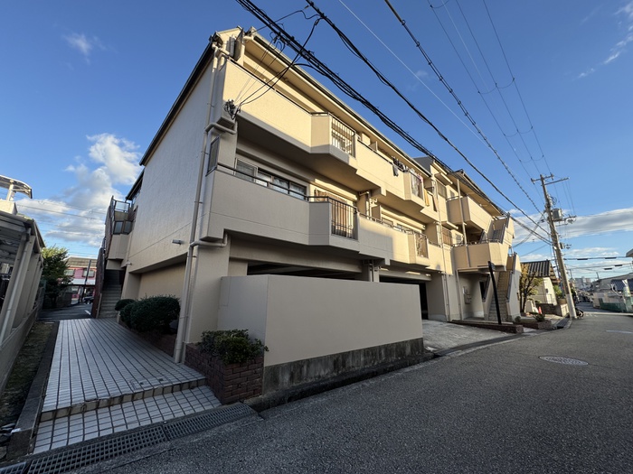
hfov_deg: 102.1
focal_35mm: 14
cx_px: 316
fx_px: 256
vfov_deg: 85.7
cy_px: 237
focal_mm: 2.22
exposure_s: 1/578
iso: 40
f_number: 2.2
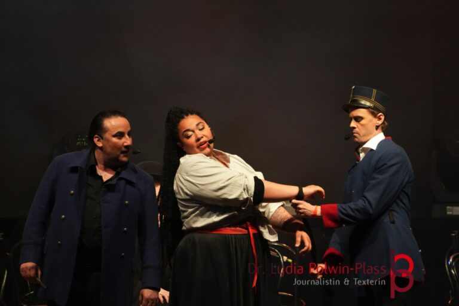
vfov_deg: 3.1
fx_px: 5737
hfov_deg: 4.6
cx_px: 230
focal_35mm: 450
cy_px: 153
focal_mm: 300
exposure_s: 1/160
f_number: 6.3
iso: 6400
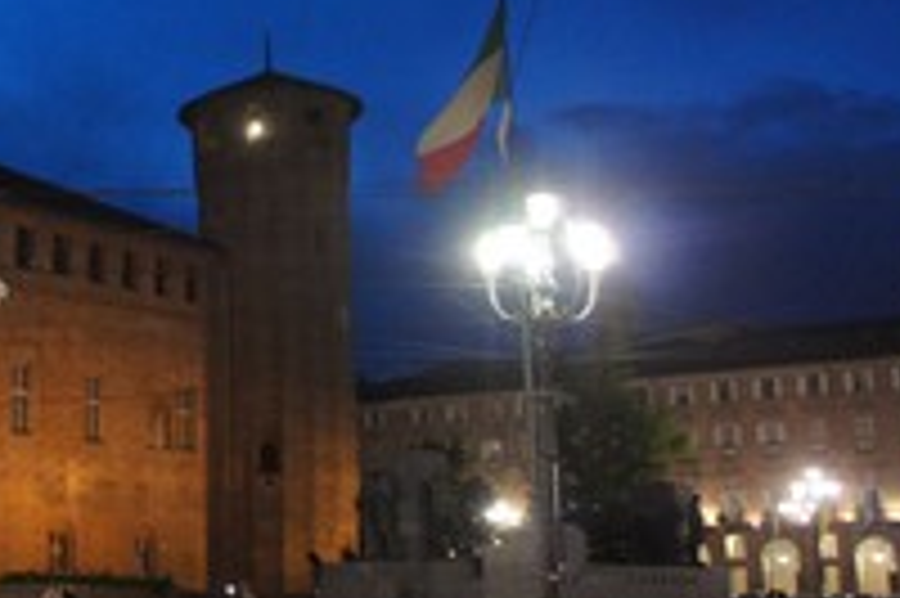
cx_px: -90
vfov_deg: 21.9
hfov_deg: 29.3
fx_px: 1549
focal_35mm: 62
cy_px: 274
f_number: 3.5
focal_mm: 18
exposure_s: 1/50
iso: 1600
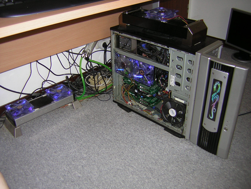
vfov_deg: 39.7
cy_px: 94
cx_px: 126
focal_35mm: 36
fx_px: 261
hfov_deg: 51.4
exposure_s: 1/60.1
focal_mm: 4.7
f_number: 2.6
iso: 50
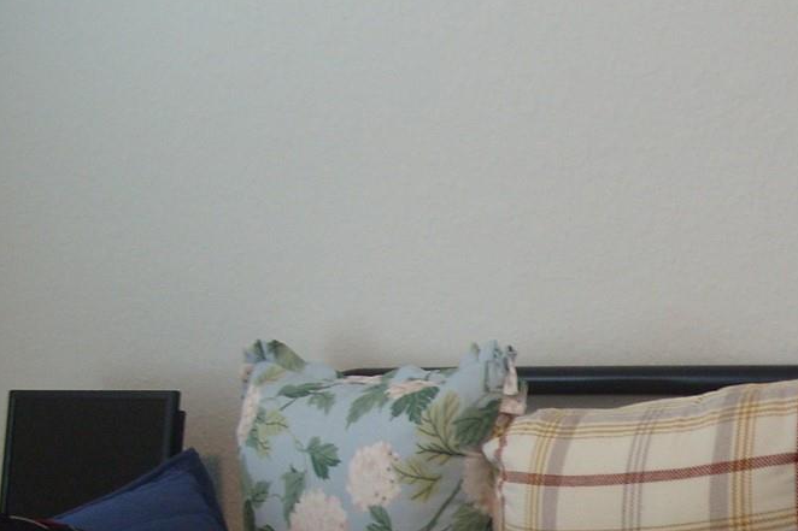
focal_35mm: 88
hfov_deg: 22.1
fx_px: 1950
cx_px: 826
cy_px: 542
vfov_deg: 15.2
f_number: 2.8
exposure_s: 1/45
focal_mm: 7.8
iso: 120
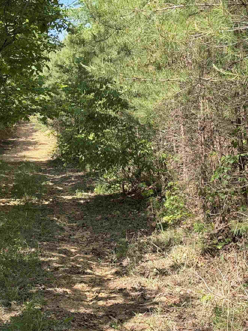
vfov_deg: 23.3
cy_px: 151
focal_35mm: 84
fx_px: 802
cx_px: 68
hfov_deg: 17.5
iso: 80
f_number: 1.78
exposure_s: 1/778
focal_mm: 6.76
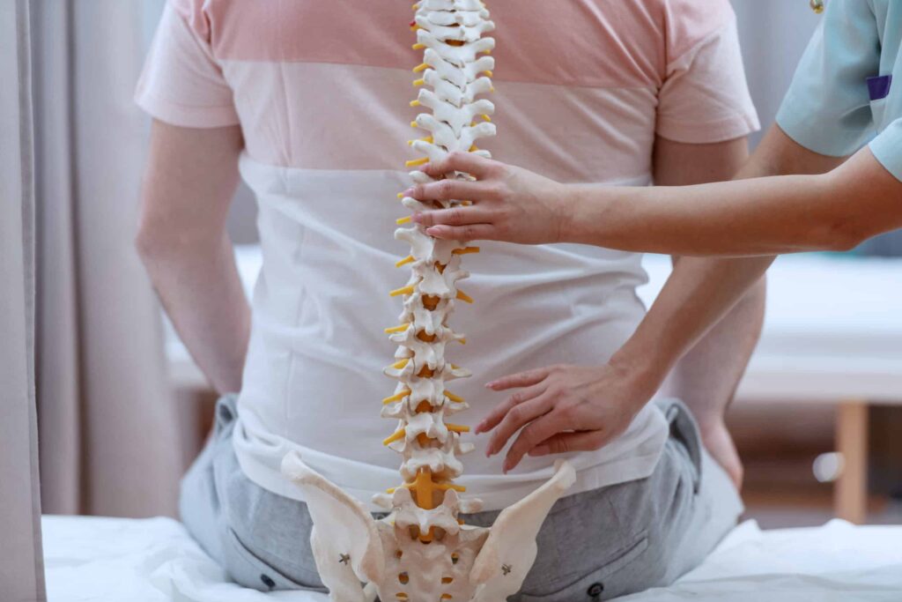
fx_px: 5011
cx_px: 451
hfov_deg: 10.3
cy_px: 301
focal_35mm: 200
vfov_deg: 6.9
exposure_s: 1/200
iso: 400
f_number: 2.8
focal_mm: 200
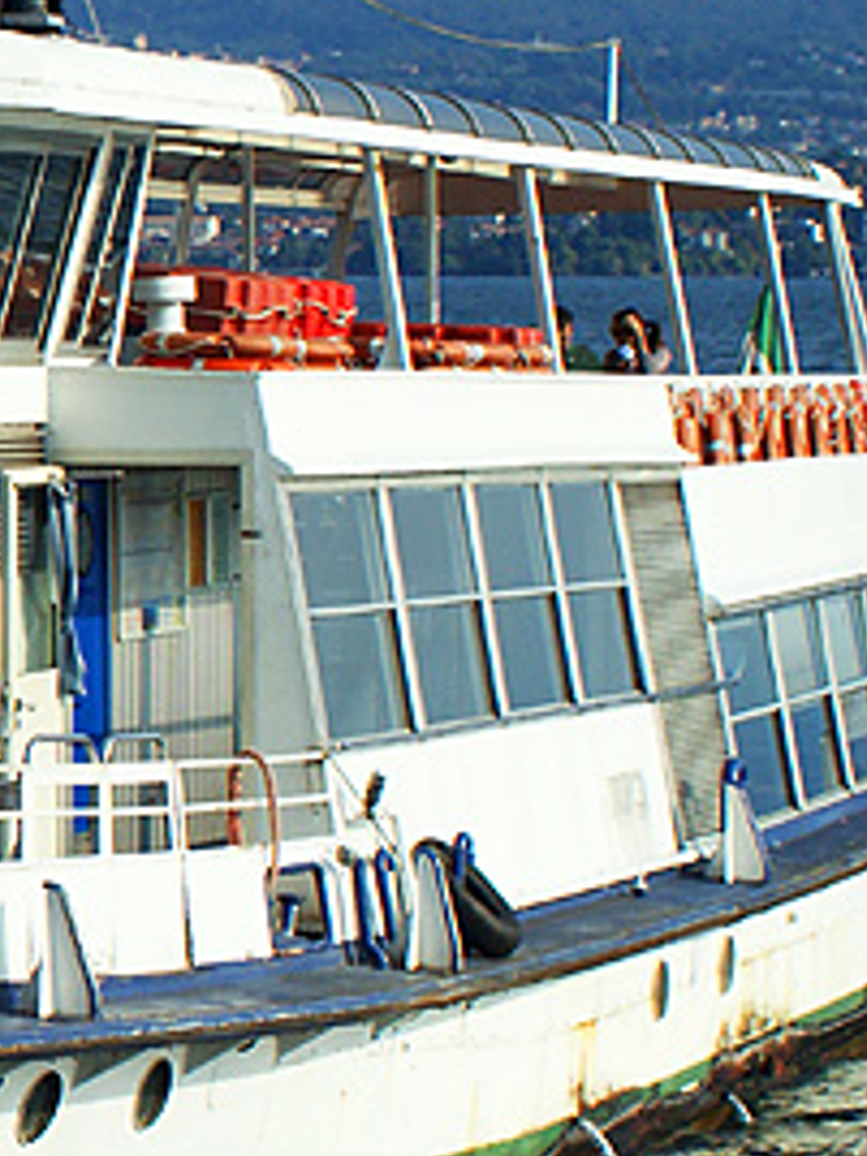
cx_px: -936
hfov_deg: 7.4
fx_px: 6440
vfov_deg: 10.3
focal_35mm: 193
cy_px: 479
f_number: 8
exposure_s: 1/500
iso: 200
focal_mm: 35
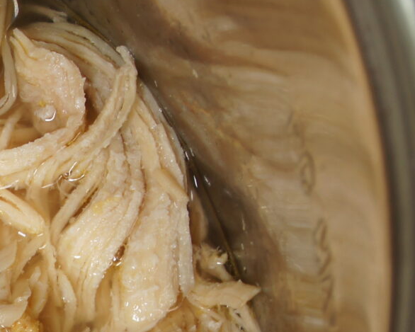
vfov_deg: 6.3
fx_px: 3022
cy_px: 401
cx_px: -419
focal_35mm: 246
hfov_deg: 7.5
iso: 100
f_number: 8
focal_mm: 40
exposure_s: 1/25
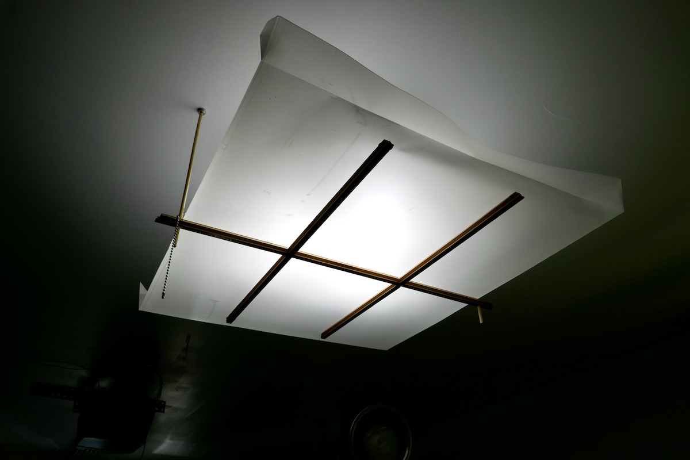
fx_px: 537
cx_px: 345
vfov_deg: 46.4
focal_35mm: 28
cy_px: 230
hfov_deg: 65.5
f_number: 8
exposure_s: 1/125
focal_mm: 10
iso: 125
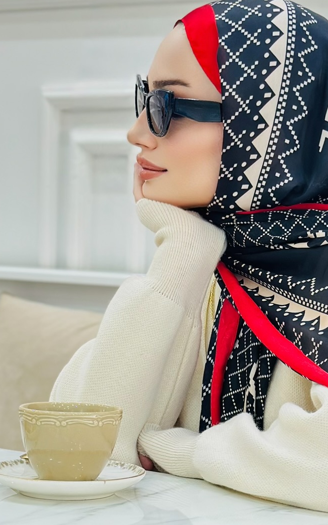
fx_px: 1416
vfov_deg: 21.0
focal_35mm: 99
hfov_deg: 13.1
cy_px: 304
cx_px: 298
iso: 100
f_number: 1.78
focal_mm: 6.86
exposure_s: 1/100
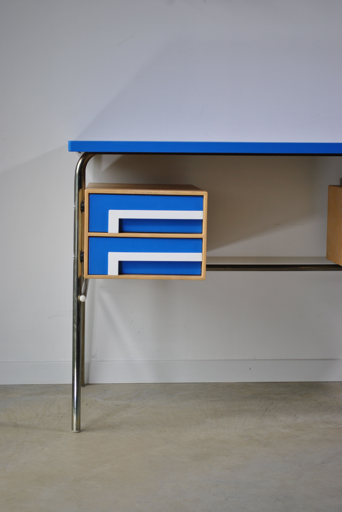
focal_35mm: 68
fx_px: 959
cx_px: 171
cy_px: 256
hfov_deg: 20.2
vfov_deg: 29.8
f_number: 5.3
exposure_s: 1/60
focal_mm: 45
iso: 200
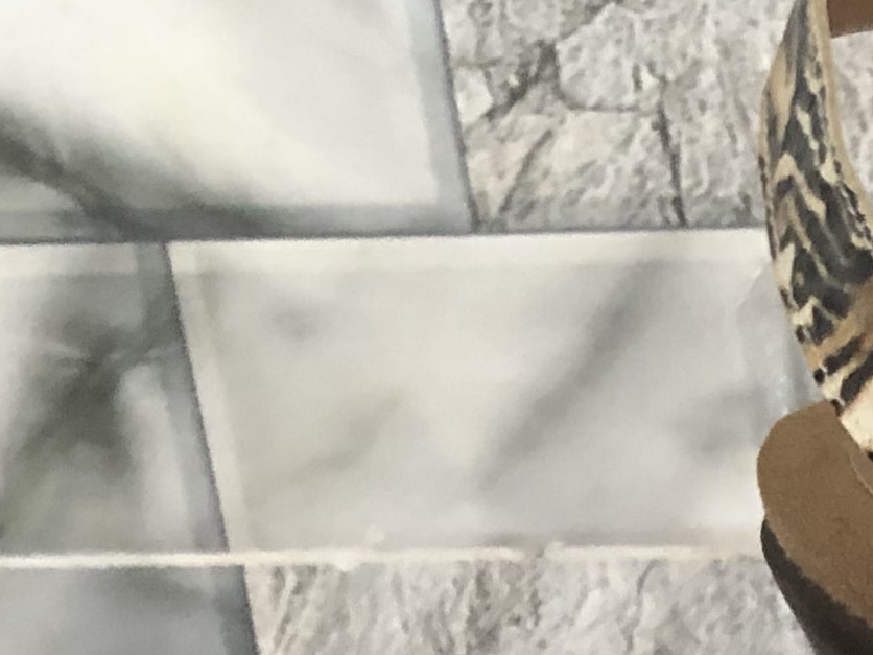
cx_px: 1572
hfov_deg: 13.2
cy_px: 1352
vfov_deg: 10.1
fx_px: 3405
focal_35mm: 135
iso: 80
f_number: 1.8
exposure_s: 1/5
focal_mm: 3.99
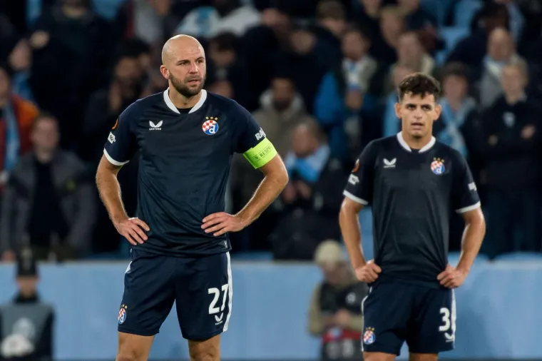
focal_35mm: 550
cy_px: 180
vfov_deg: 2.5
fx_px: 8277
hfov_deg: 3.8
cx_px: 271
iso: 4000
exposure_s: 1/640
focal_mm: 550
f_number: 5.6
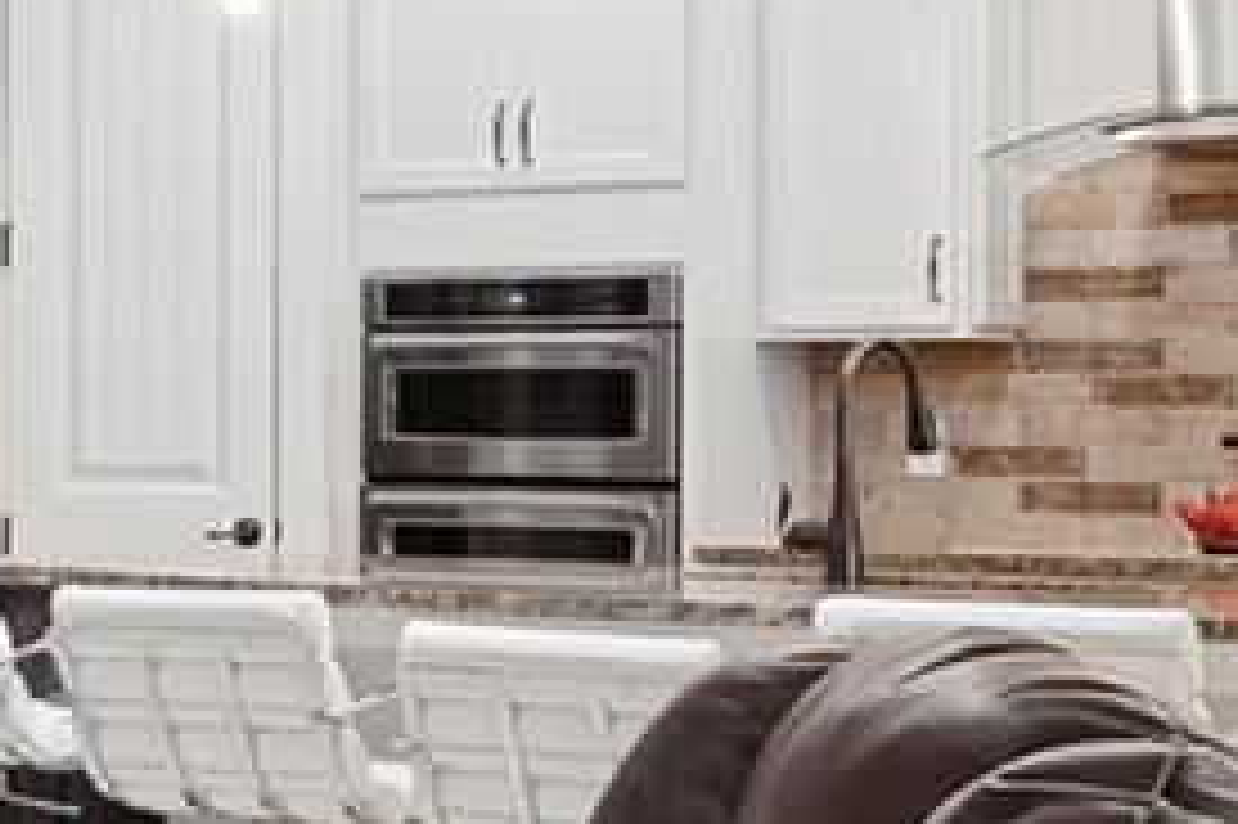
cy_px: 540
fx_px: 3196
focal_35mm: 93
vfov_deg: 14.7
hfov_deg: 20.3
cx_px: -324
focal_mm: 16
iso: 400
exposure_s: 1/2.5
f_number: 8
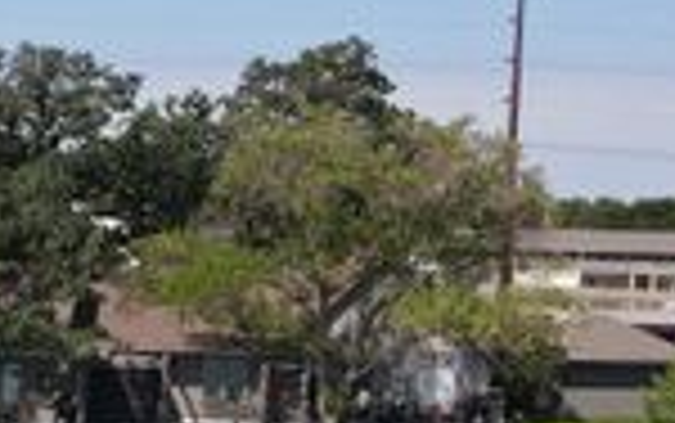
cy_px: 380
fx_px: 1565
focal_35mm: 85
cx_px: -81
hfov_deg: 22.8
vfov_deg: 15.2
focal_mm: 4.5
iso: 100
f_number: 2.8
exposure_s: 1/640
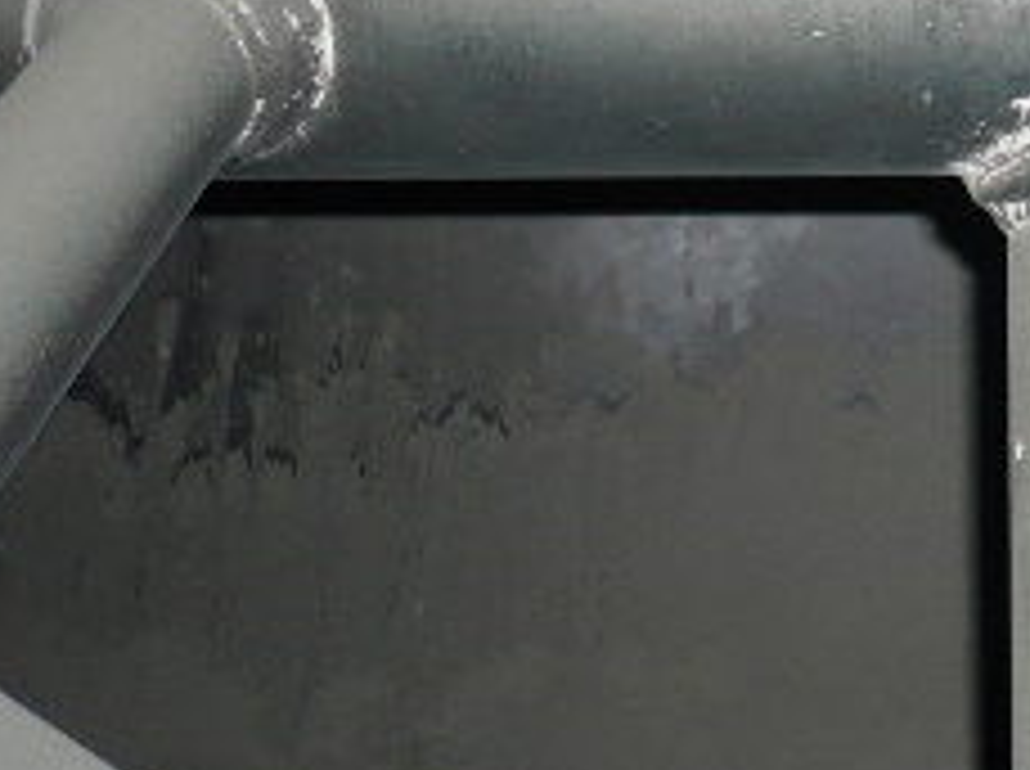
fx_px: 2911
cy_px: 117
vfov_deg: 14.9
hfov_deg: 19.3
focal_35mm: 98
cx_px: 1106
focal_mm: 5.8
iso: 100
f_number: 2.8
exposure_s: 1/30
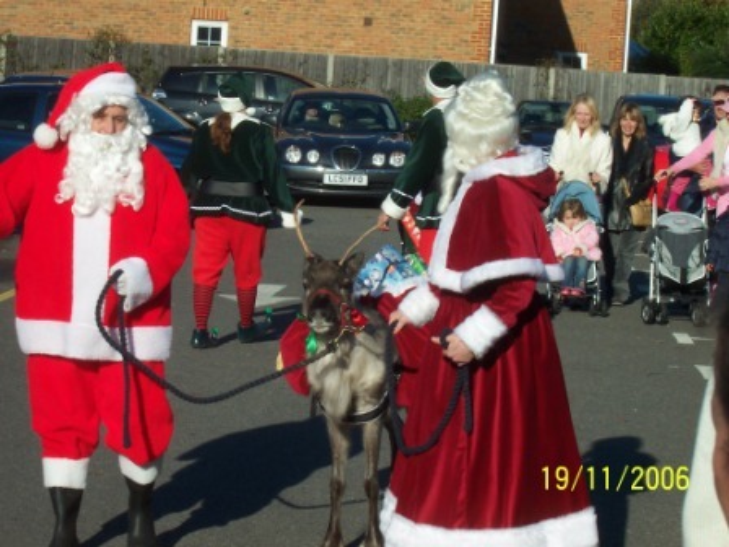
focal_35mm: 144
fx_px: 3033
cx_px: 364
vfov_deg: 10.3
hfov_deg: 13.7
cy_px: 274
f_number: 9.5
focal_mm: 22.4
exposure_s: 1/250
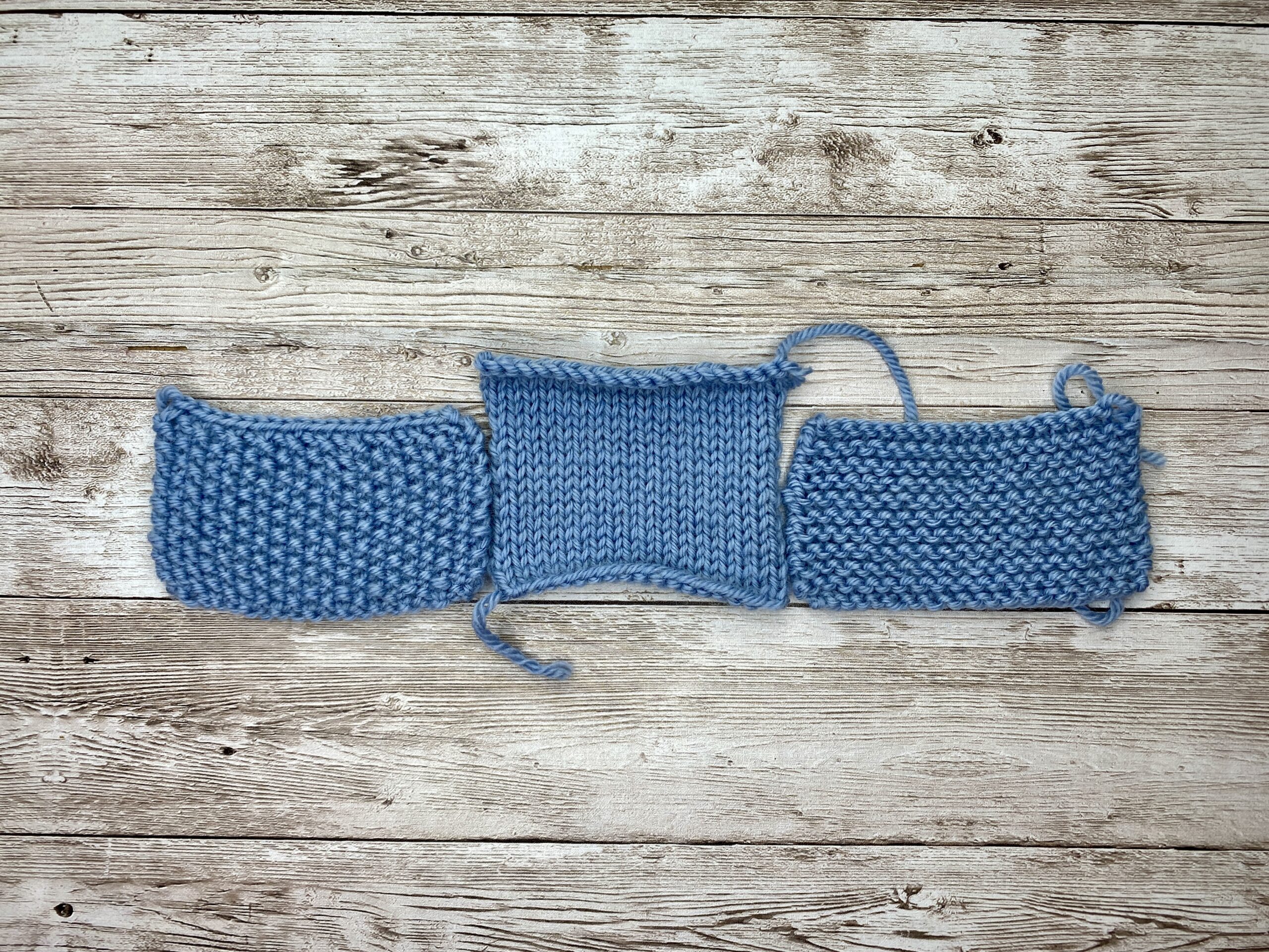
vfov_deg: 53.1
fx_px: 953
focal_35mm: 26
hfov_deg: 67.3
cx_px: 634
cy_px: 476
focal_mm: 4.25
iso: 32
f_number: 1.8
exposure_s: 1/101
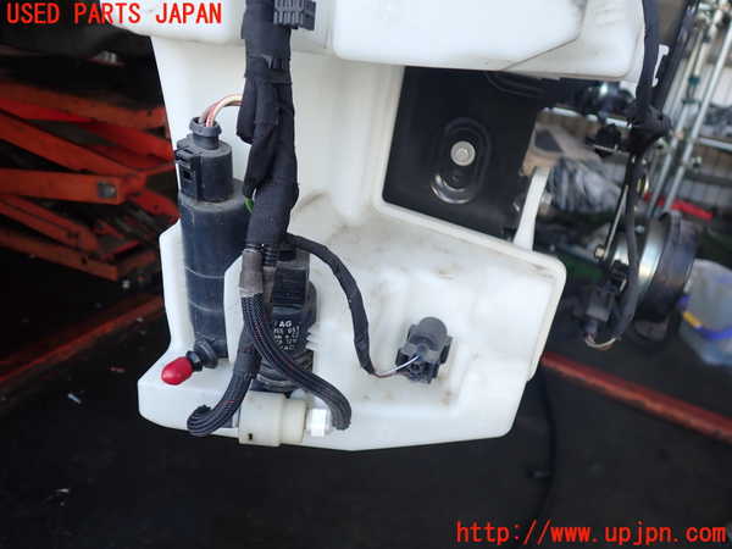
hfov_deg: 60.0
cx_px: 366
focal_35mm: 30
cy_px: 274
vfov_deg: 46.8
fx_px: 634
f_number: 2.3
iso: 125
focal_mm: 5.4
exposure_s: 1/125
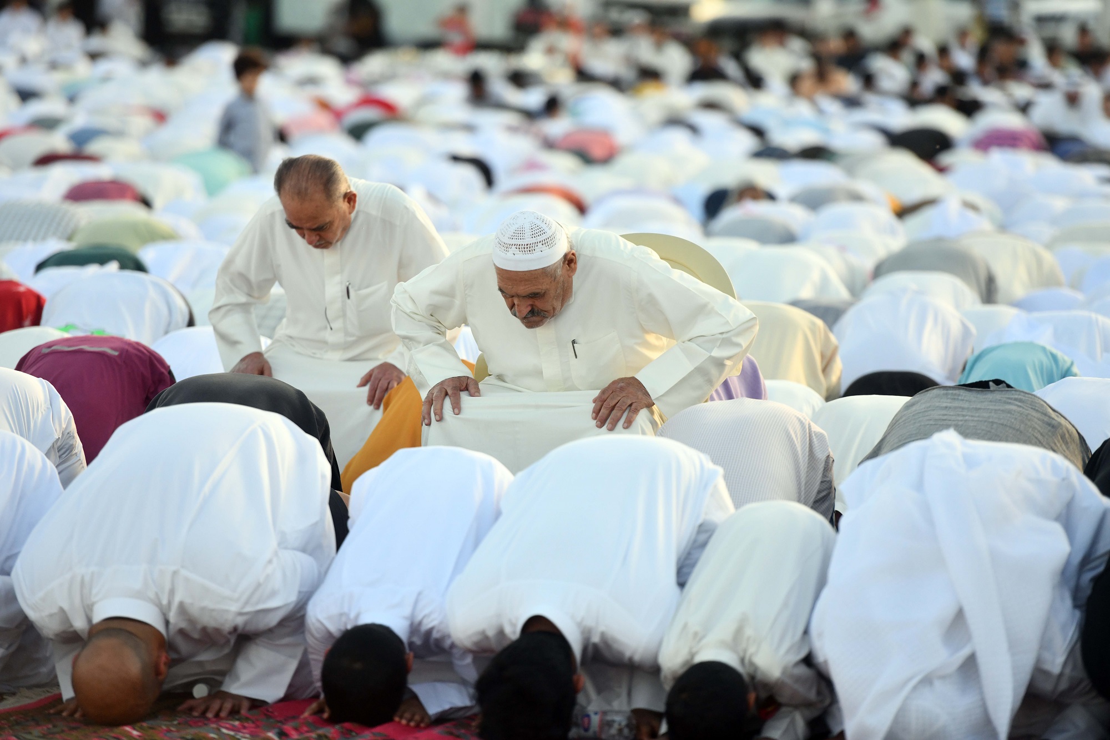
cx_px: 555
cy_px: 370
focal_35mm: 200
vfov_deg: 6.9
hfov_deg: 10.3
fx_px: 6166
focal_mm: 200
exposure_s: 1/2000
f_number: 4
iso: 1250
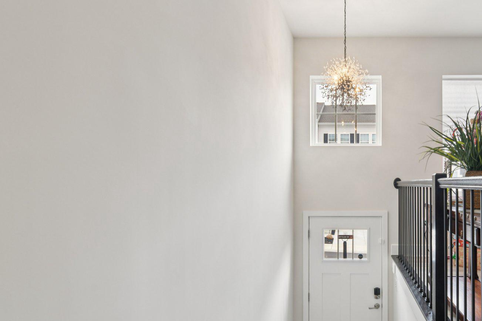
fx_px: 295
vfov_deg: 56.9
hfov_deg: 74.6
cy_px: 187
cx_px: 343
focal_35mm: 22
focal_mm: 14
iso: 280
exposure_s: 1/15
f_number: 8
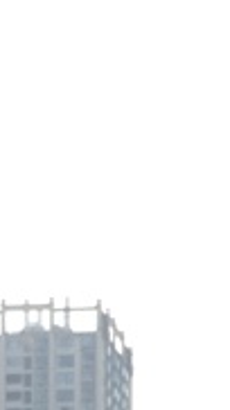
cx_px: 156
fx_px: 1935
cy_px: 811
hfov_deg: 6.8
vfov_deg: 11.0
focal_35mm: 178
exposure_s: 1/628
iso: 32
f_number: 2.2
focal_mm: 4.15
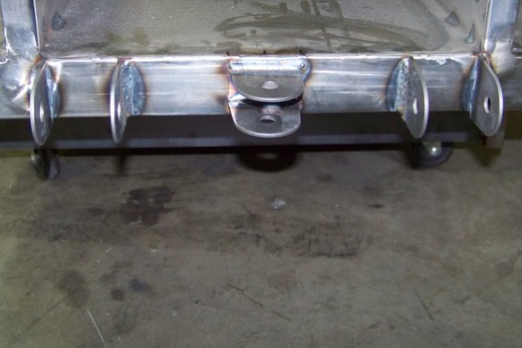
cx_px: 259
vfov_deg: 26.9
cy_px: 124
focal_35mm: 50
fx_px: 725
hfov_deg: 39.6
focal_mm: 5.85
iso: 200
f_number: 2.8
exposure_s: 1/30
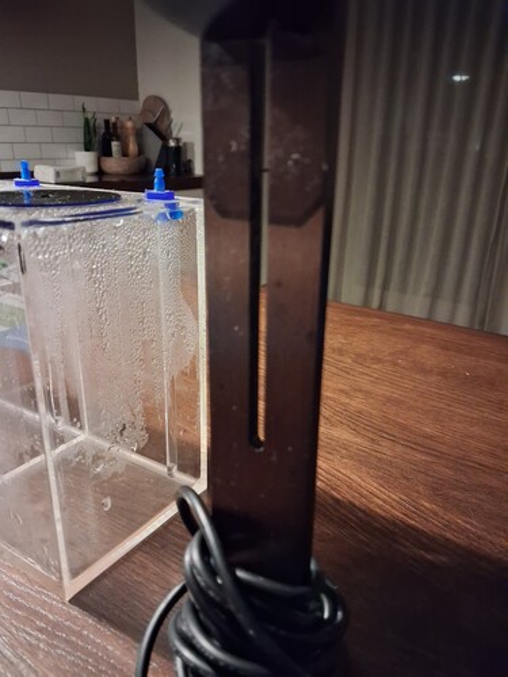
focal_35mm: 27
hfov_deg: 51.4
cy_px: 338
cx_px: 254
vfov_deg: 65.3
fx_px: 528
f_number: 1.8
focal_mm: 4
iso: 1250
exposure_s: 1/17
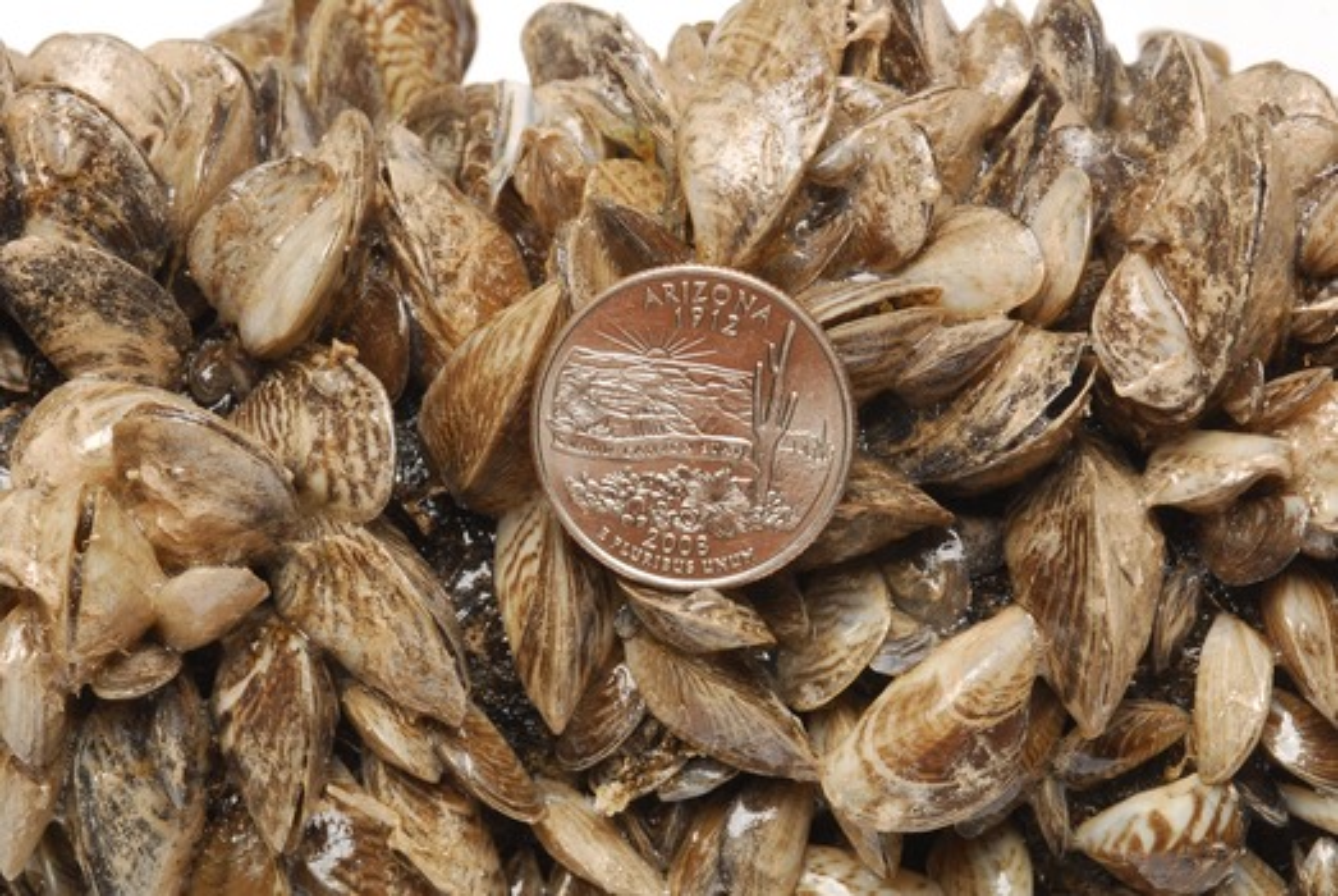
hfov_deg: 13.0
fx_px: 5860
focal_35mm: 158
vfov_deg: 8.7
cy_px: 448
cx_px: 669
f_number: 22
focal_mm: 105
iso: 200
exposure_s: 1/125
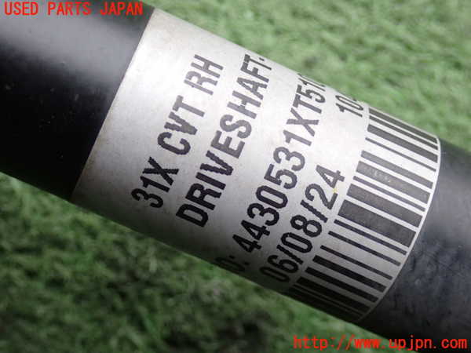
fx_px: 1048
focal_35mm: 77
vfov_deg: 19.1
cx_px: 236
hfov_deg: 25.3
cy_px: 176
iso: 160
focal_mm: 13.65
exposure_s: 1/125
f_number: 4.1
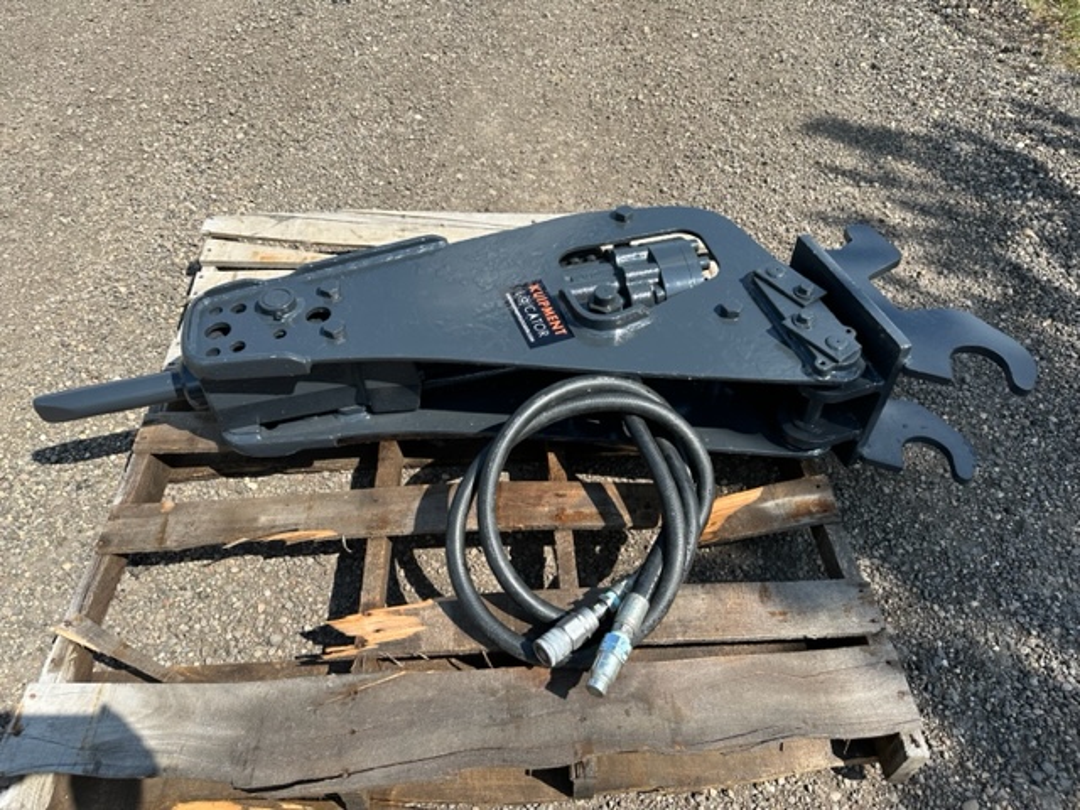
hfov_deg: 71.6
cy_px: 405
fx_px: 749
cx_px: 540
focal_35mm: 24
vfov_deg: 56.8
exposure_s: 1/2809
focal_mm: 6.86
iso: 80
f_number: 1.78
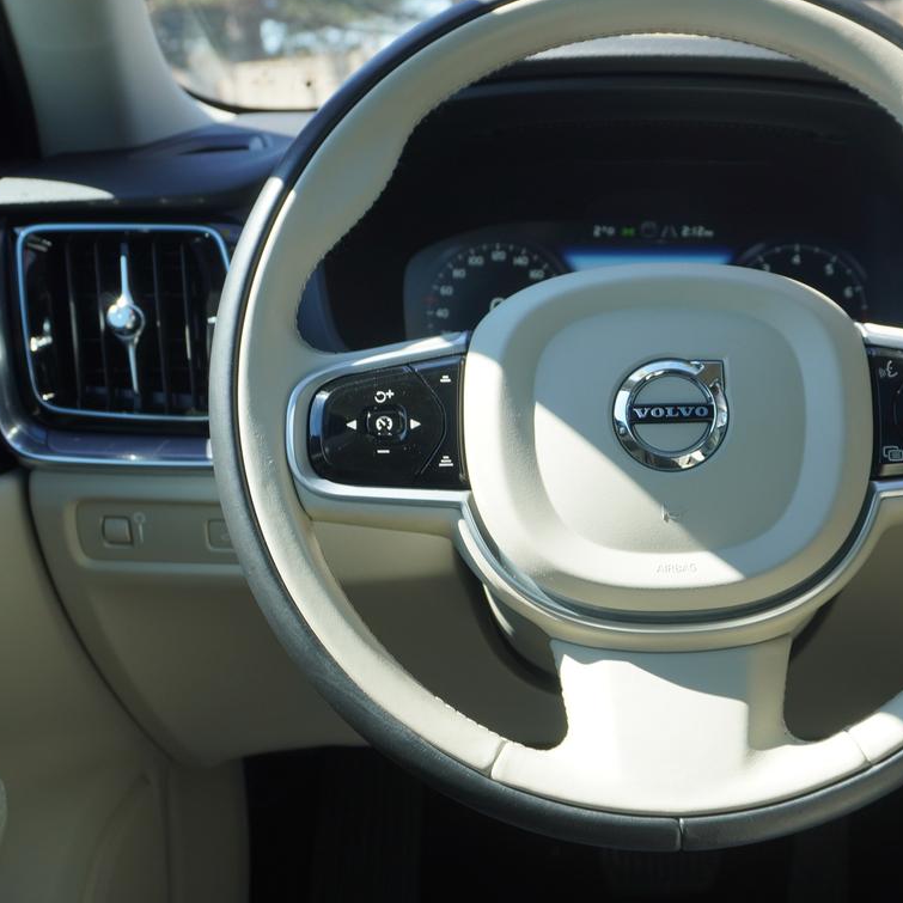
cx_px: 670
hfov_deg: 33.6
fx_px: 1467
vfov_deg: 34.2
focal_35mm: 50
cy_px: 457
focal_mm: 23
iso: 100
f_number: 5.6
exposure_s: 1/100
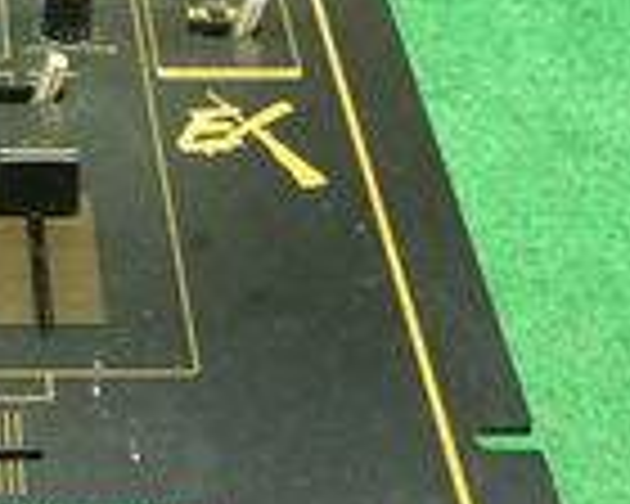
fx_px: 2126
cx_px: -130
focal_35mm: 114
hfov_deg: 16.2
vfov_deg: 13.5
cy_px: 232
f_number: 2.8
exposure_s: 1/4
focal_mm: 7.1
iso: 200
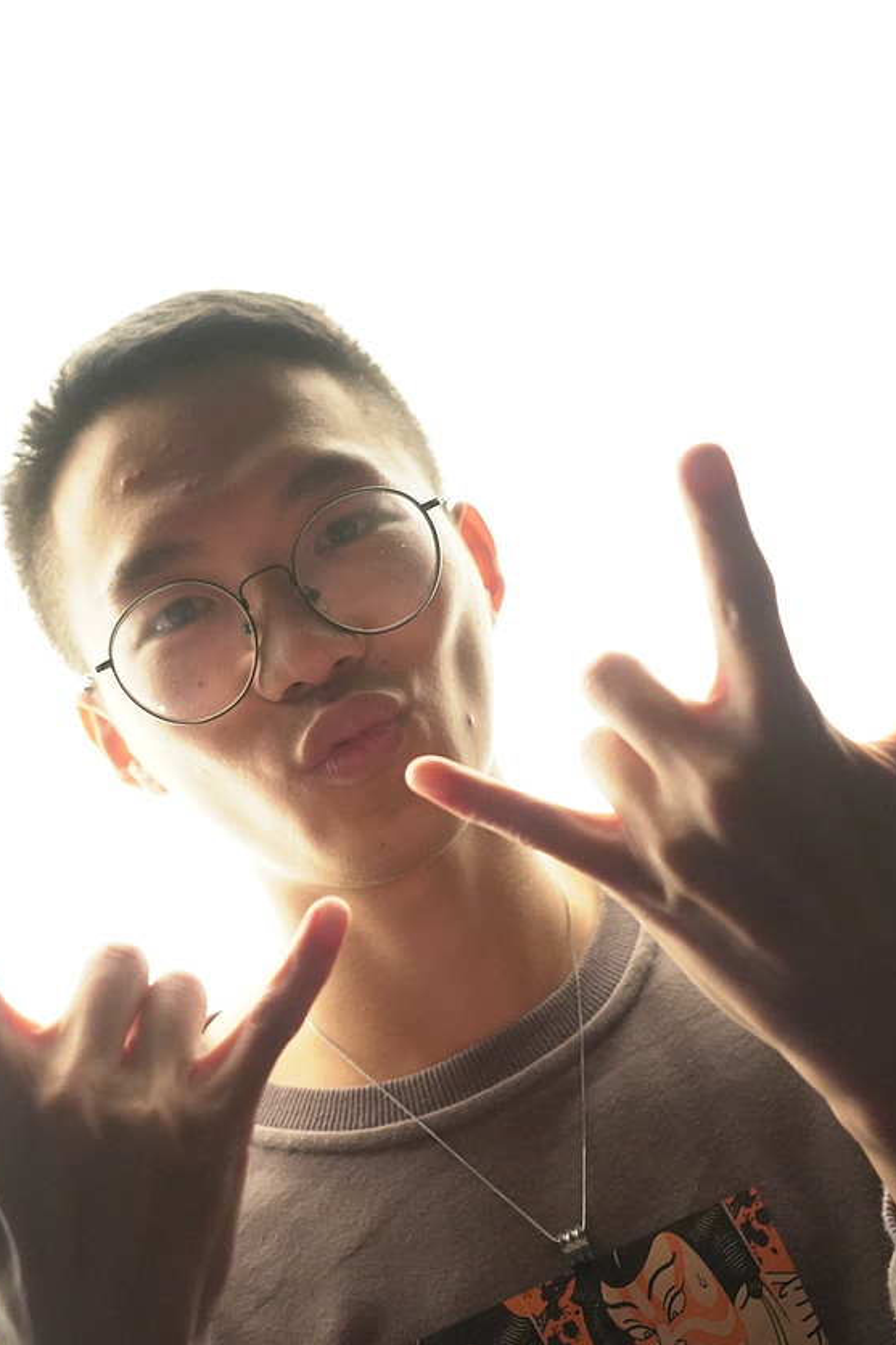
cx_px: 339
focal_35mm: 49
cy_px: 667
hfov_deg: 27.4
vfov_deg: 40.4
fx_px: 1830
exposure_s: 1/100
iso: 12800
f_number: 4
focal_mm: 32
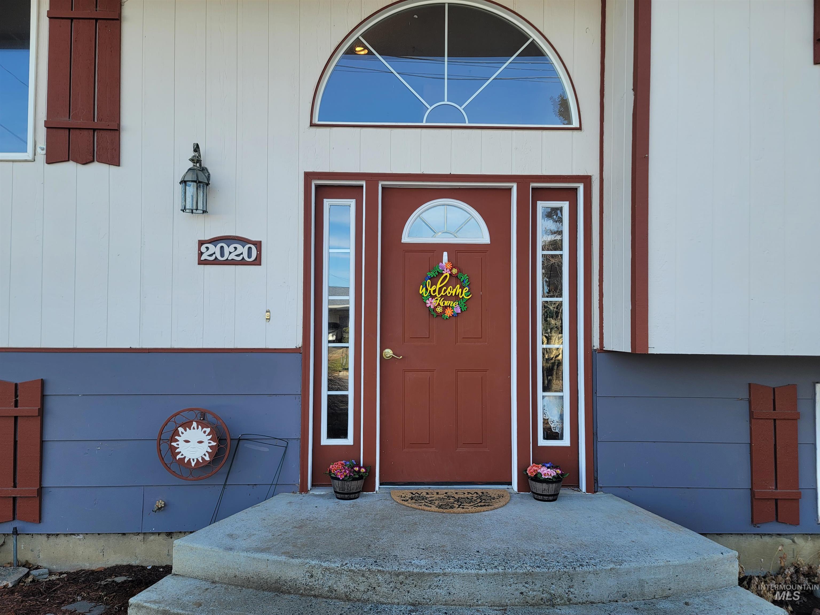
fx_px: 592
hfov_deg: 69.4
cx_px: 410
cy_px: 308
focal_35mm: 25
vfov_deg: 54.9
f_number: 1.8
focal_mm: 7
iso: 20
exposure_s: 1/197
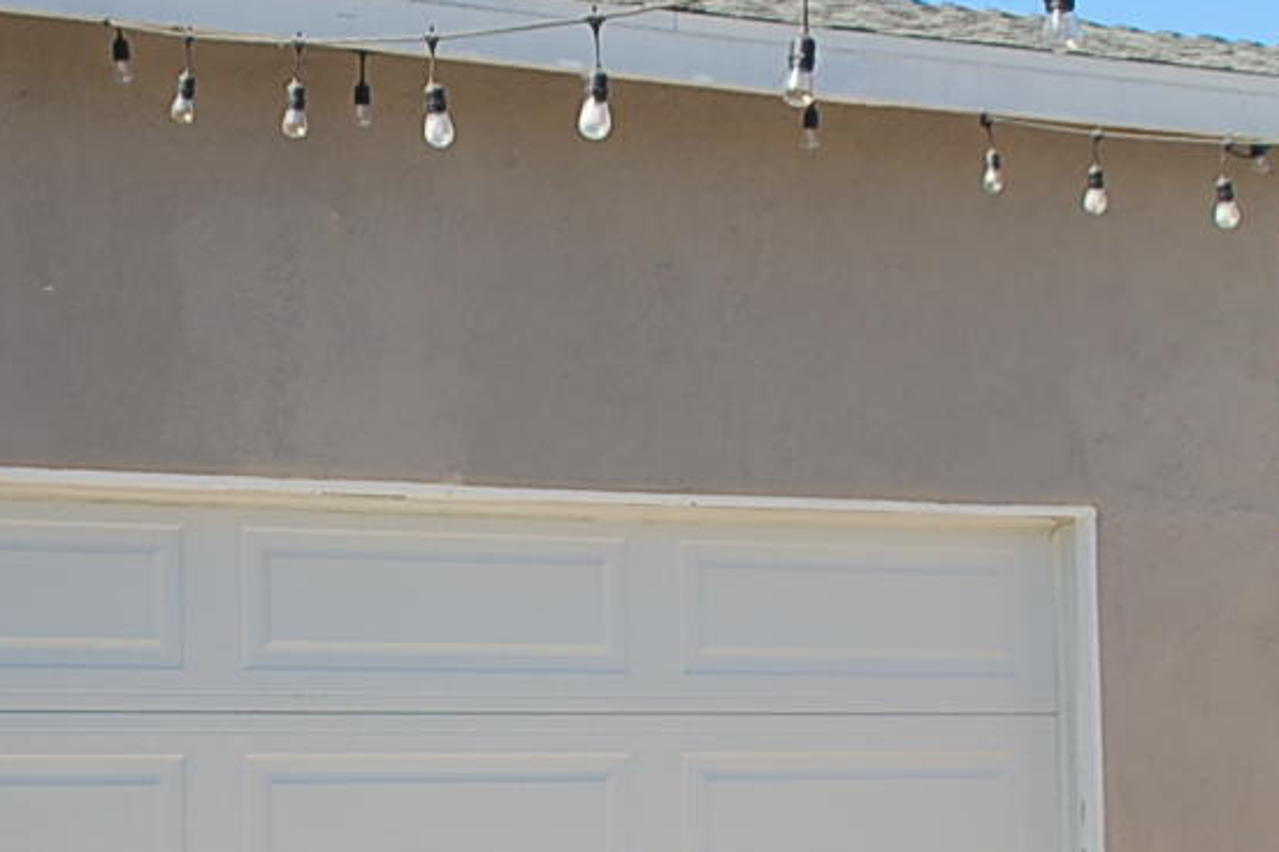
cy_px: 634
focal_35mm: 90
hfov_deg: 22.6
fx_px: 3196
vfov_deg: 15.1
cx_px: 457
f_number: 9
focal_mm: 22
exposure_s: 1/320
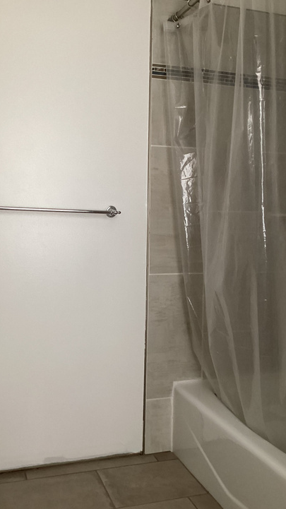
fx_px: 486
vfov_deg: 55.3
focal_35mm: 36
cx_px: 121
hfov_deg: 32.7
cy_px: 248
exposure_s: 1/40
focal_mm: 3.3
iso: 250
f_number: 2.4
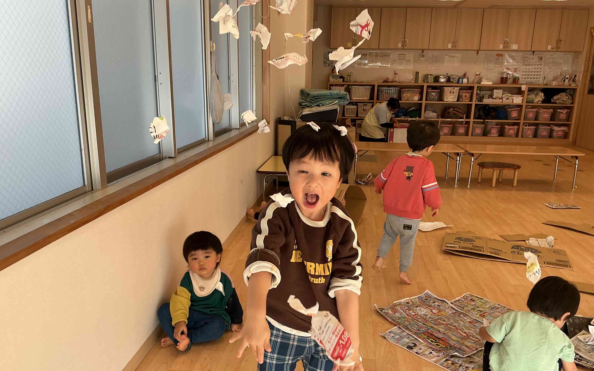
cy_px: 222
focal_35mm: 31
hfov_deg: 61.2
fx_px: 502
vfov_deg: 40.4
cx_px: 296
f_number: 1.8
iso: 20
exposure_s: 1/206
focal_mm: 3
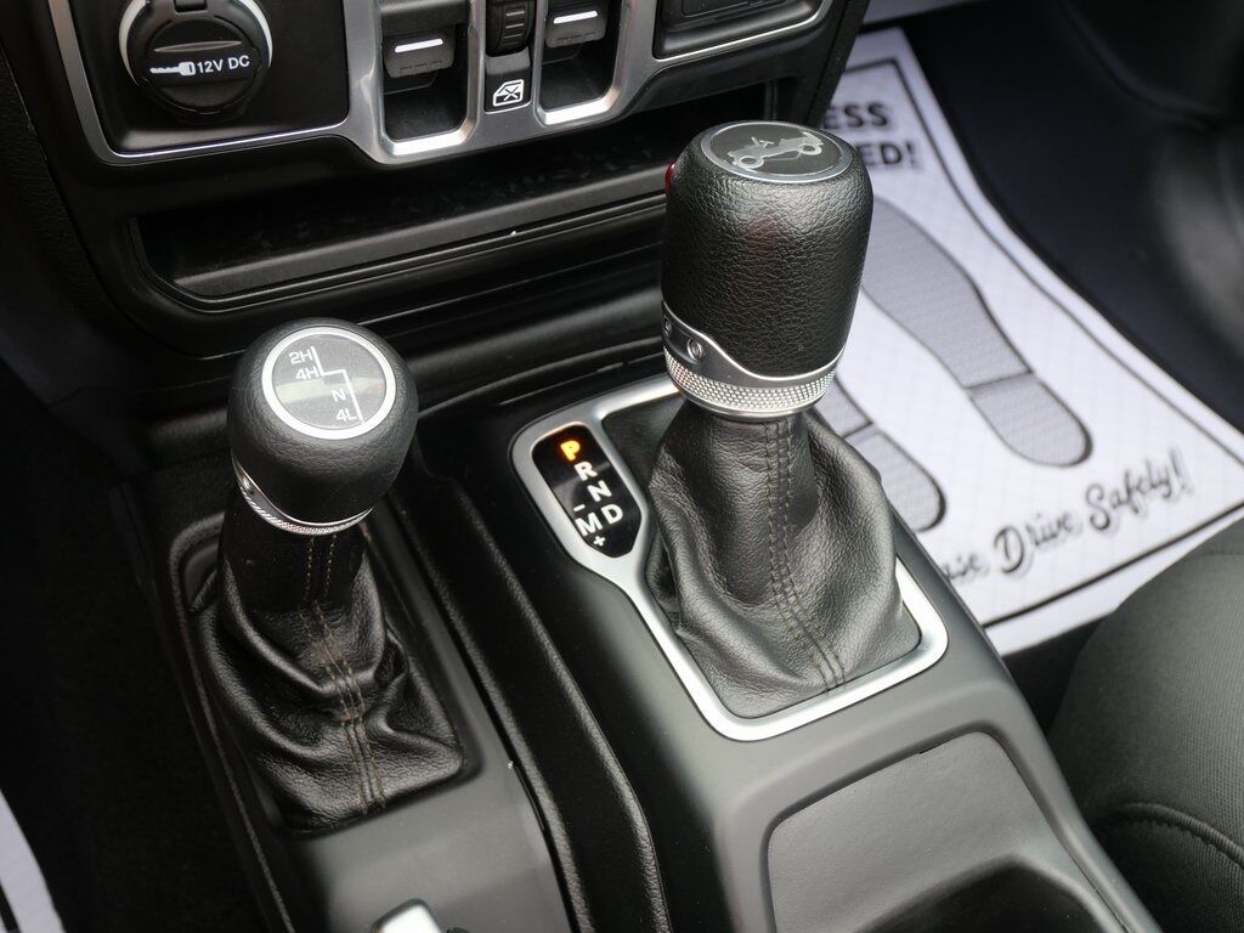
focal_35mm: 34
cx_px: 622
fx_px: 1222
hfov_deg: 54.0
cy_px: 466
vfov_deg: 41.8
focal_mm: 17
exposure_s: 1/125
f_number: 4.1
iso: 500
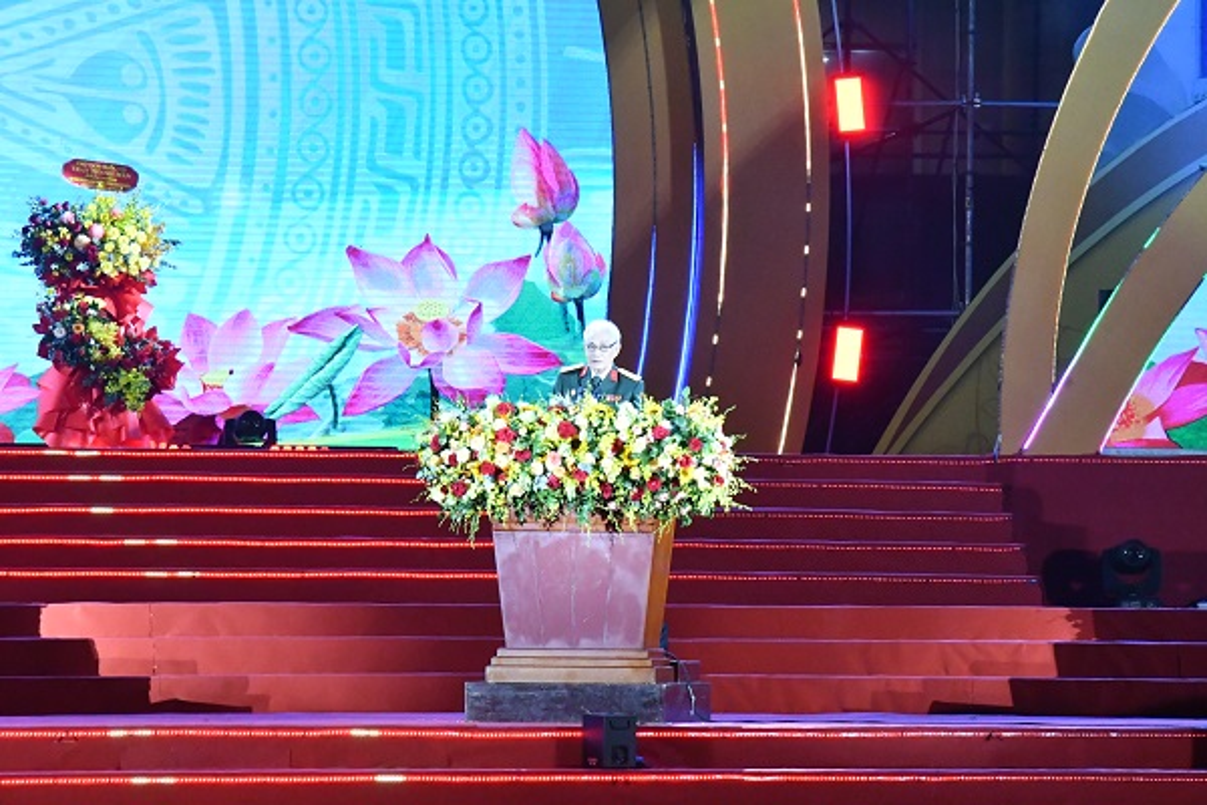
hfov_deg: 11.4
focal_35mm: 180
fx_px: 6035
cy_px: 402
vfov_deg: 7.6
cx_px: 604
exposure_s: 1/200
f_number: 13
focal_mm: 120
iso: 11400
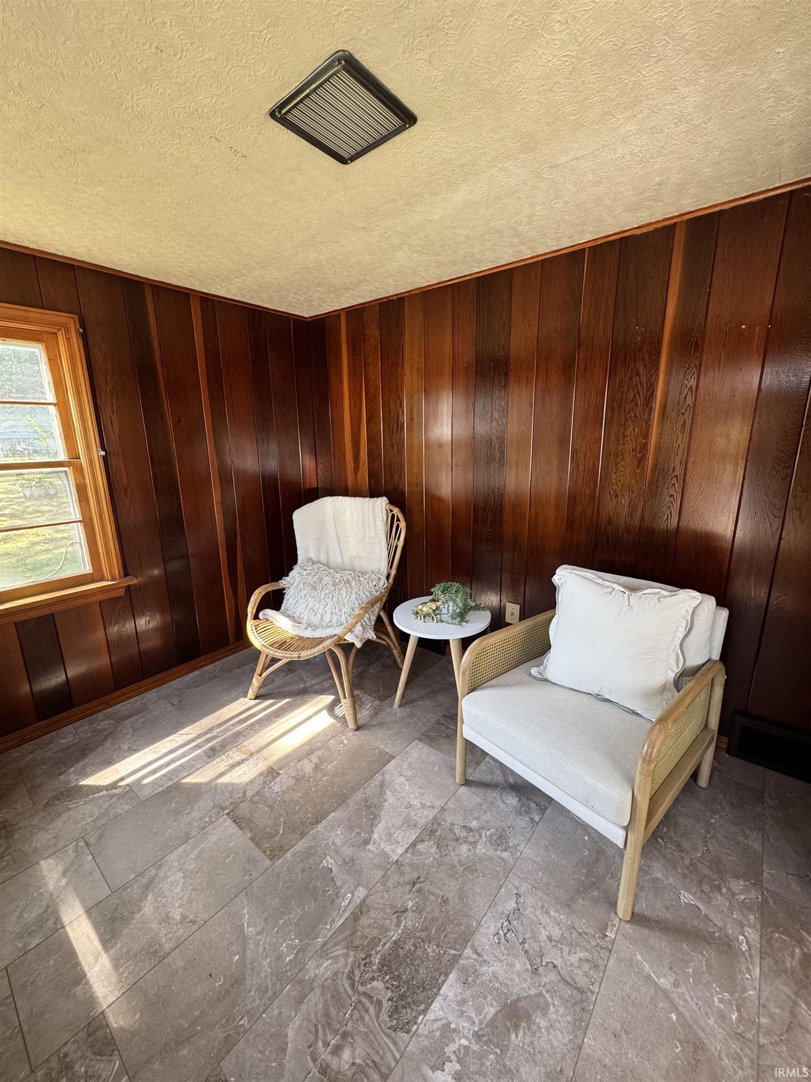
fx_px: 437
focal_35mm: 14
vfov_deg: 102.1
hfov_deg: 85.7
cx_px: 406
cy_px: 541
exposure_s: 1/99
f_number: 2.2
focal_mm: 2.22
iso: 160
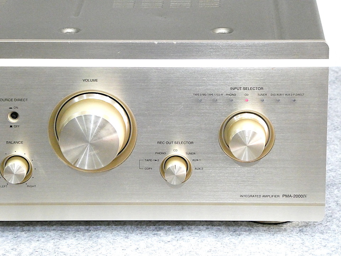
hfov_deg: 14.6
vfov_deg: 11.0
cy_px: 128
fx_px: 1330
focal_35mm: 135
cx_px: 170
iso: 1600
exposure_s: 1/60
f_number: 5.3
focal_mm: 24.2
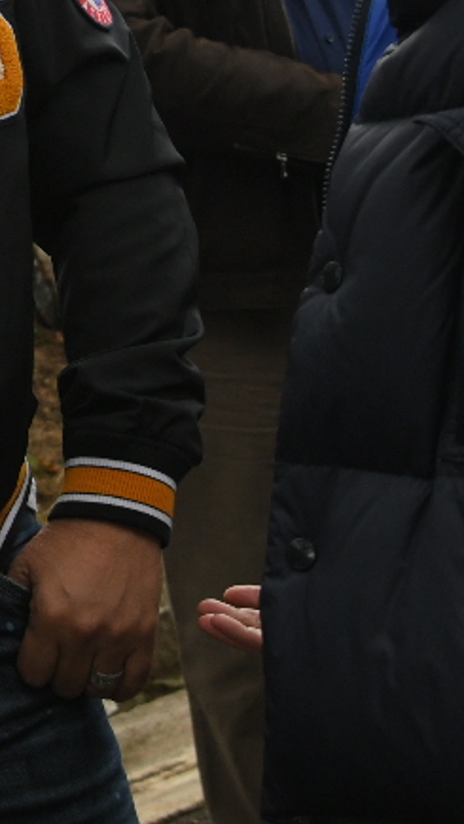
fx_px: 2557
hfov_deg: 10.0
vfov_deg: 17.9
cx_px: -241
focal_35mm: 117
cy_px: 11
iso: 1250
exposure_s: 1/500
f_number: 5.6
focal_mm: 30
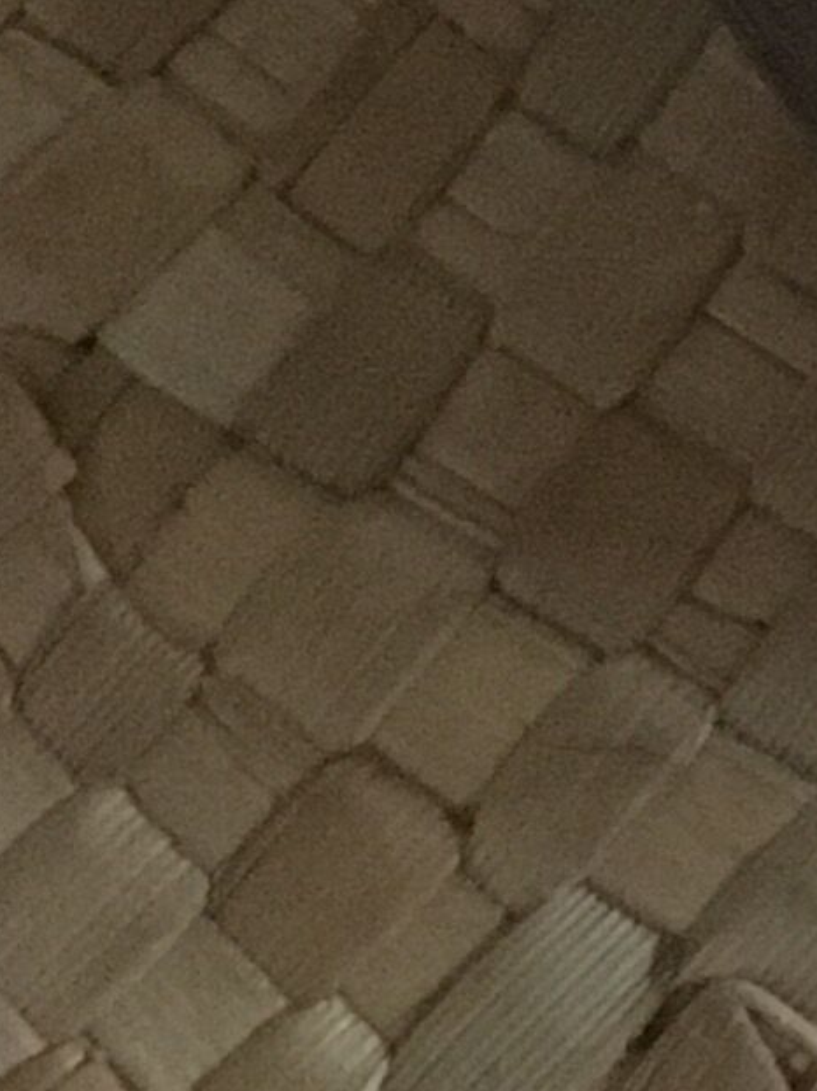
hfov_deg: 7.1
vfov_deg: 9.7
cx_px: 2444
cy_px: -1182
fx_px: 5920
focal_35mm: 188
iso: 320
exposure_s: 1/17
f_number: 2.2
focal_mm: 4.15
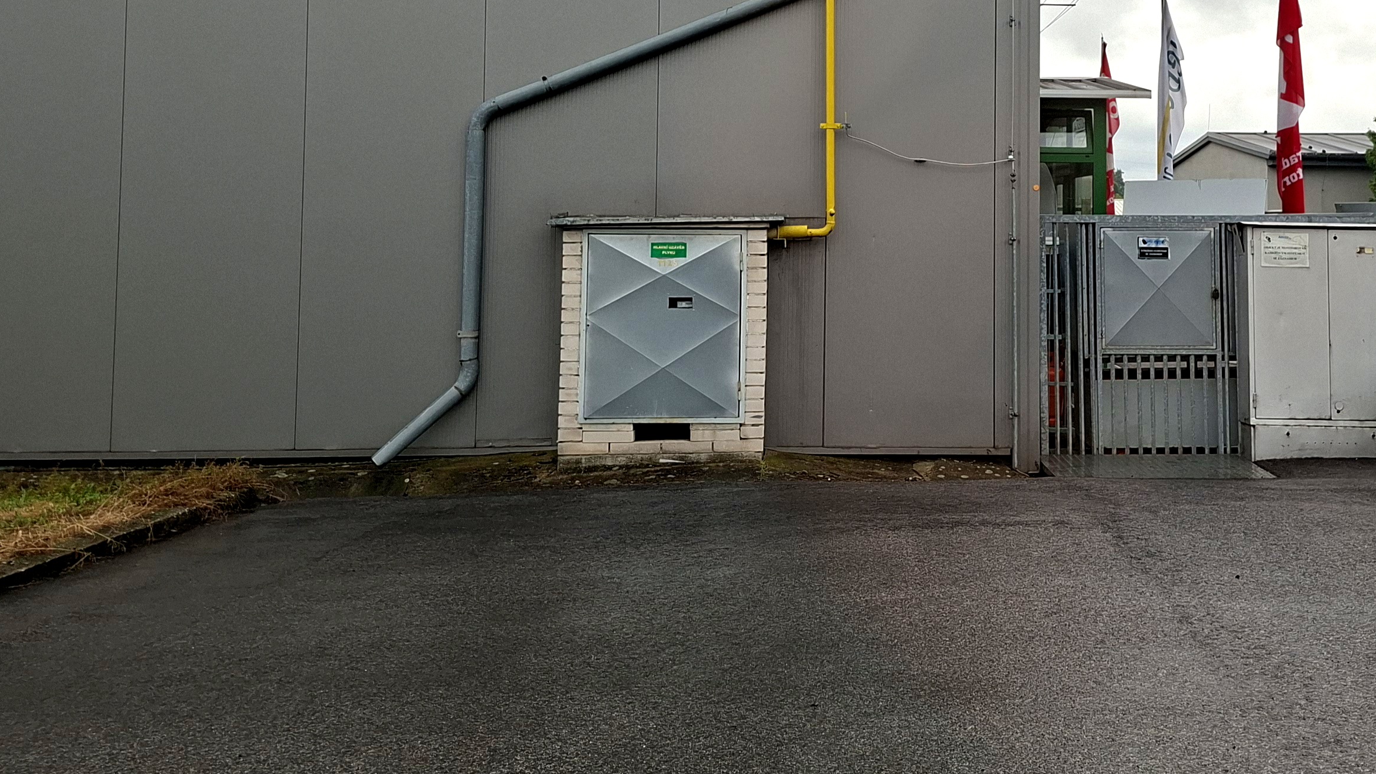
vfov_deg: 27.0
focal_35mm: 43
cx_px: 845
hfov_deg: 47.0
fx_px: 1569
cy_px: 111
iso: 50
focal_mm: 5.54
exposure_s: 1/370
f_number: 1.8
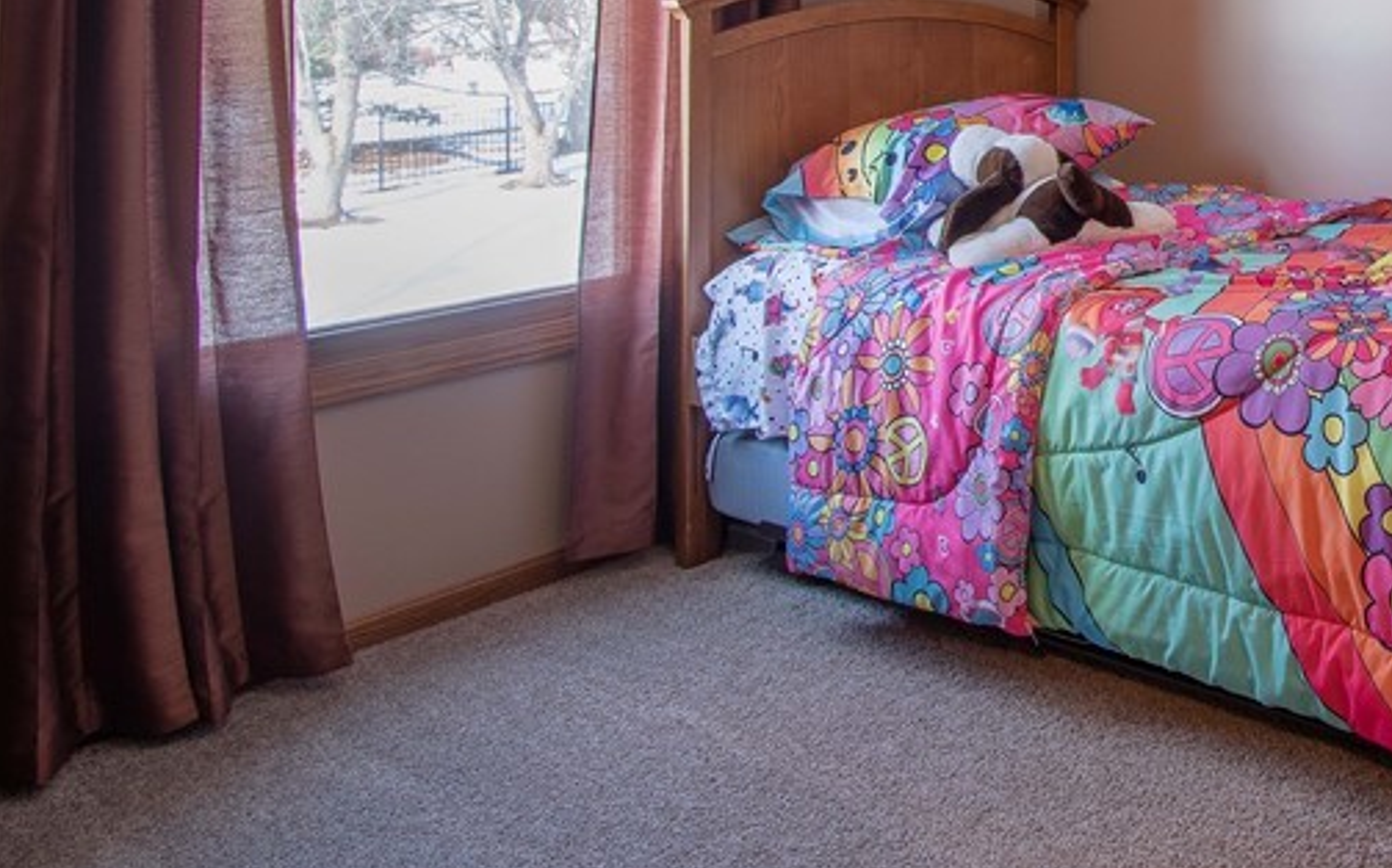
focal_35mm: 33
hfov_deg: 46.7
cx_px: 1443
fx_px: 1251
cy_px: -21
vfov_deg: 34.5
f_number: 11
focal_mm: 10
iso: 250
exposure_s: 1
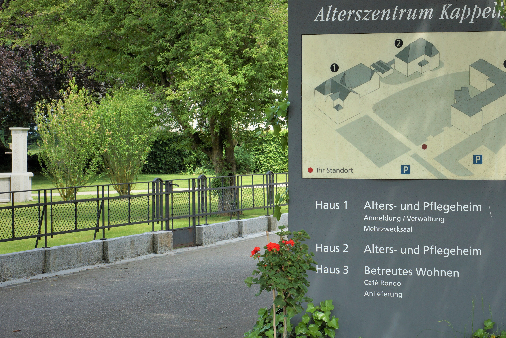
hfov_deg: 17.8
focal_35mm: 115
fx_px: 1612
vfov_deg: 11.9
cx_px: 307
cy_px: 168
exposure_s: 1/200
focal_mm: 55
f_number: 7.1
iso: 100
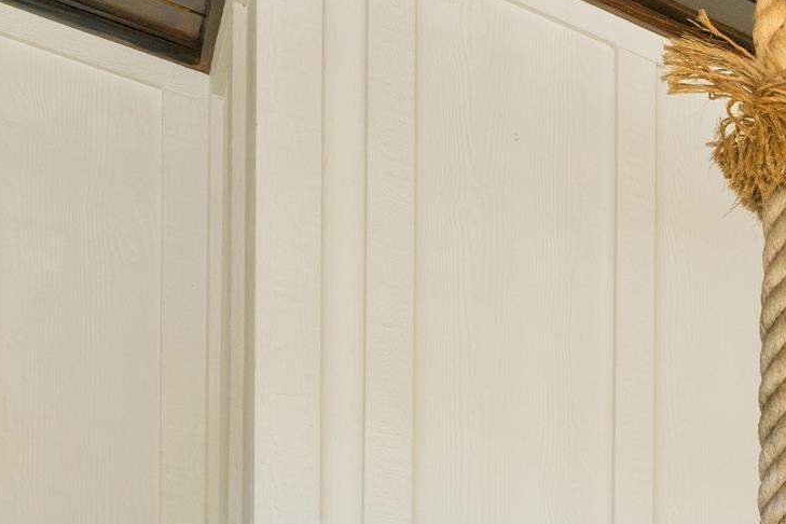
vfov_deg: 18.0
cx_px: 1460
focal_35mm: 61
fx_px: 1334
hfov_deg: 20.8
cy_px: 928
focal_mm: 14.5
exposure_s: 1/40
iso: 400
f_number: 11
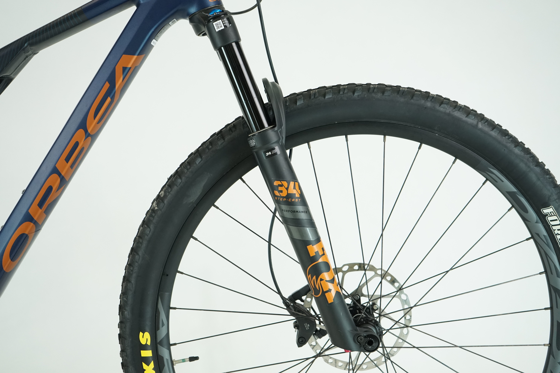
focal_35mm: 38
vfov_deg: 35.1
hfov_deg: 50.7
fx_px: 591
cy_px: 186
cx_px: 280
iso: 1600
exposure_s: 1/200
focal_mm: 38
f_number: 5.6
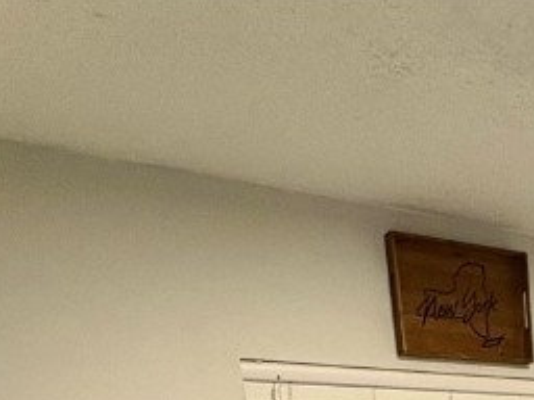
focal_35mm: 56
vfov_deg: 18.1
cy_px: 794
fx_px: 864
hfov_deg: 30.2
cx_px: 609
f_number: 2.2
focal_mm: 2.22
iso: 320
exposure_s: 1/60
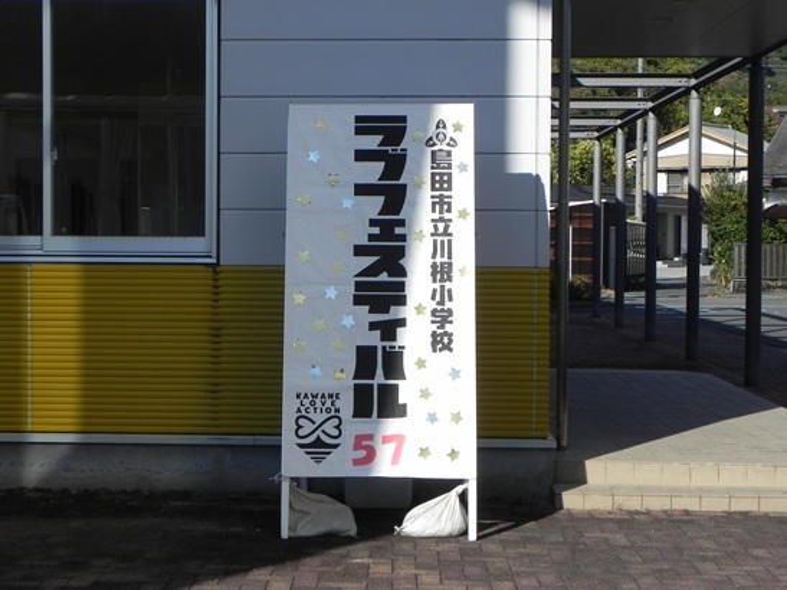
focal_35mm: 66
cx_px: 394
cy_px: 295
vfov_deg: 22.2
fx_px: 1500
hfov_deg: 29.4
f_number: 7.1
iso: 160
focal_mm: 11.8
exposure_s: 1/487
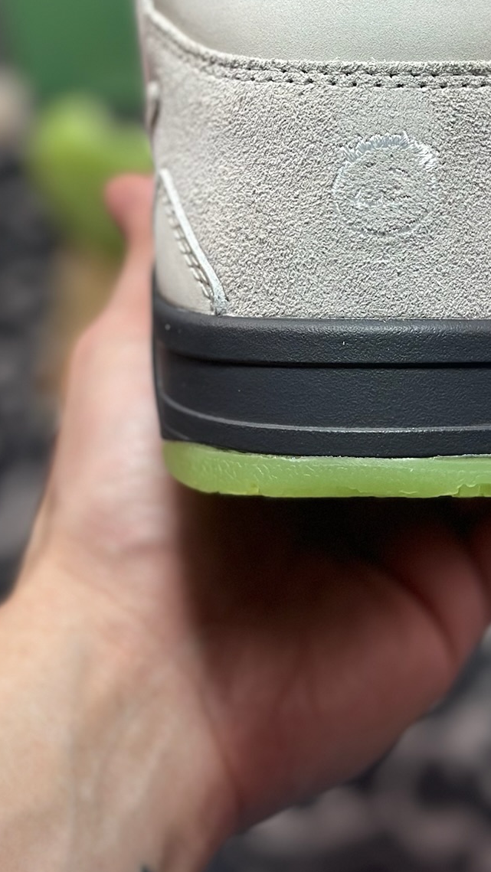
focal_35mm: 94
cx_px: 373
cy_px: 165
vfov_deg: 22.4
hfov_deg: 12.8
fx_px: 2175
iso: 80
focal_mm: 6.86
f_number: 1.78
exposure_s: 1/491
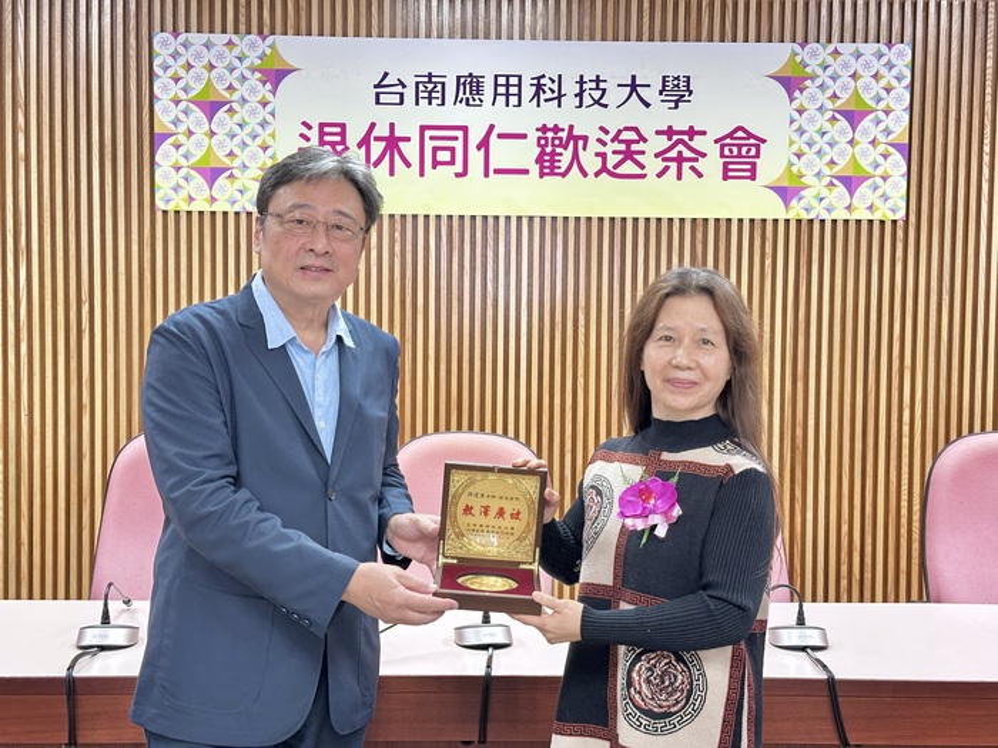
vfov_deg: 30.3
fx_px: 1384
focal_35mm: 48
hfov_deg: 39.7
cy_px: 374
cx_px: 499
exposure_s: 1/40
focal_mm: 6.86
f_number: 1.78
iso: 200
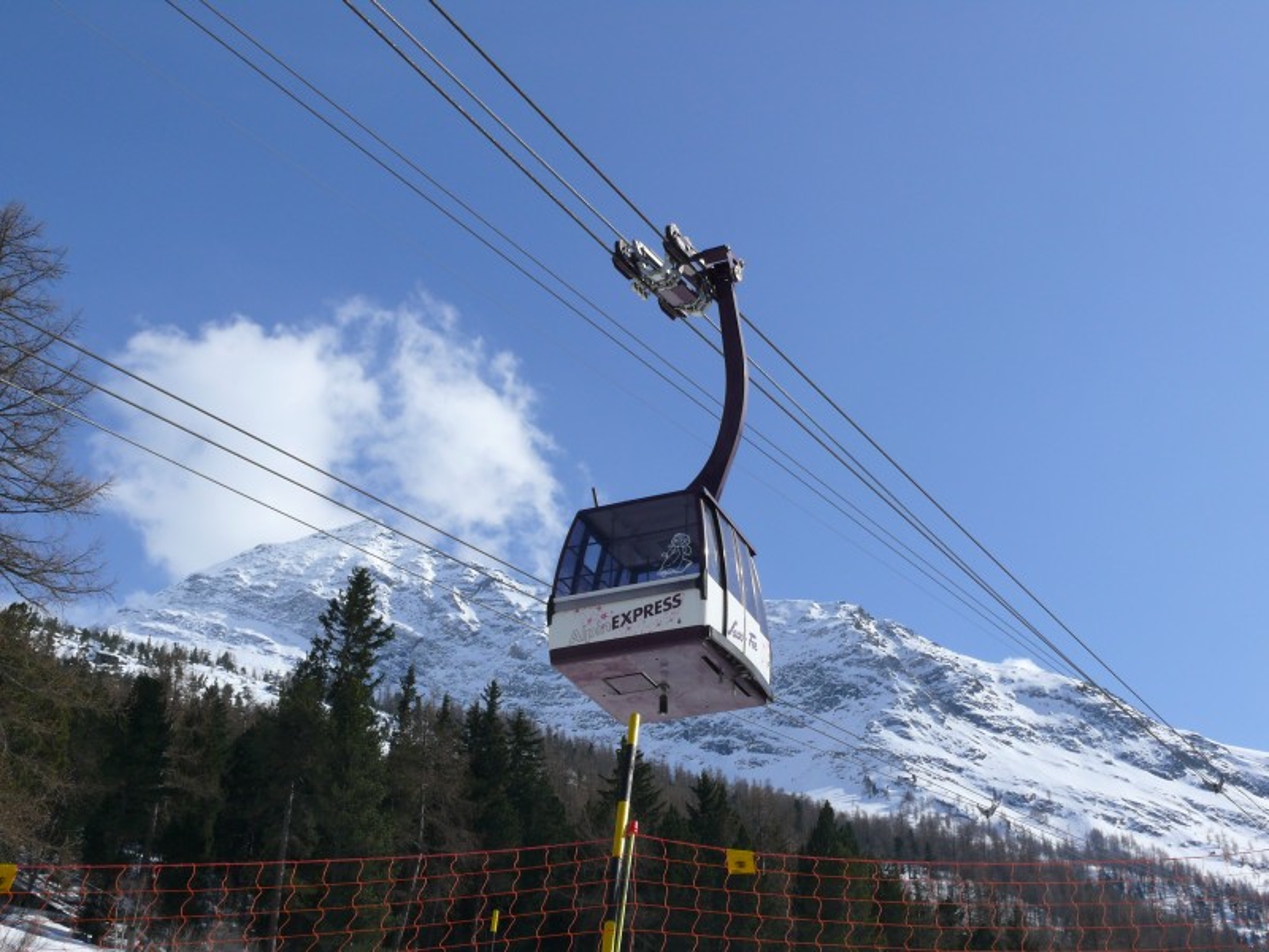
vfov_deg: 30.3
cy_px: 476
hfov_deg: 39.7
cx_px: 634
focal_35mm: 48
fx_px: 1760
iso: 100
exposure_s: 1/400
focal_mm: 10.2
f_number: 8
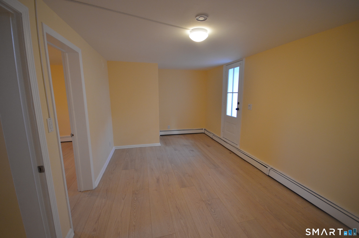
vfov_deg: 77.1
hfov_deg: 100.5
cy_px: 119
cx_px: 180
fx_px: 149
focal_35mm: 15
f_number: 4
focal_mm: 10
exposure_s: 1/60
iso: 640
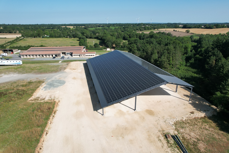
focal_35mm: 22
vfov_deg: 57.2
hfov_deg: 78.6
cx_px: 114
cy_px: 76
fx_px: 140
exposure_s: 1/2500
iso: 130
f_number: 2.8
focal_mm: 8.38
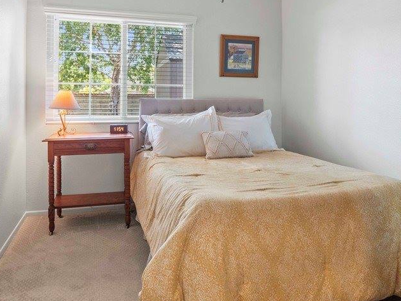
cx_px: 195
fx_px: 301
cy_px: 104
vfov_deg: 52.2
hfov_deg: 67.3
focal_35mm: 26
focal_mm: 8
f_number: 8
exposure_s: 1.6
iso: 200
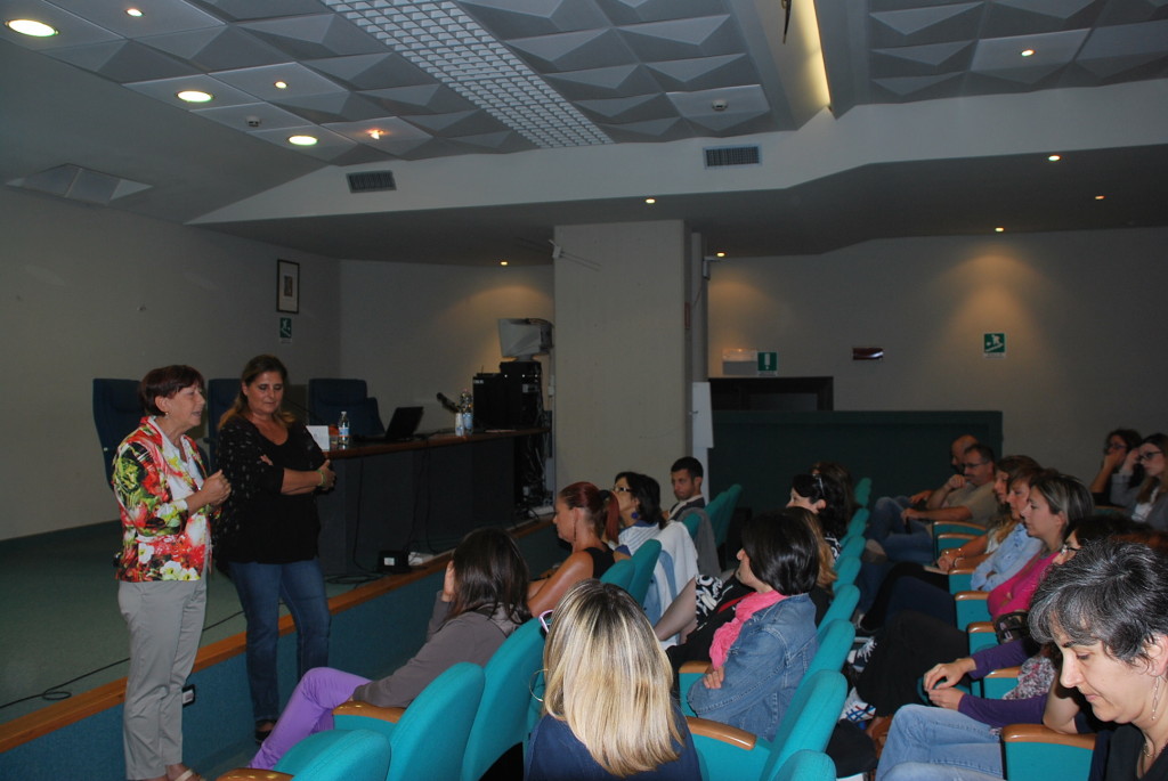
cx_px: 584
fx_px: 974
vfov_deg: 43.7
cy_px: 390
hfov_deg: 61.9
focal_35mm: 30
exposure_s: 1/60
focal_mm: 20
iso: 200
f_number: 3.8
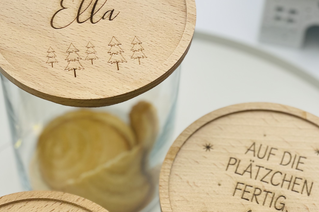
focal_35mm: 103
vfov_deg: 13.2
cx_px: 130
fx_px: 913
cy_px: 173
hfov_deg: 19.8
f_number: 2
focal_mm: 6
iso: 25
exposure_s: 1/104
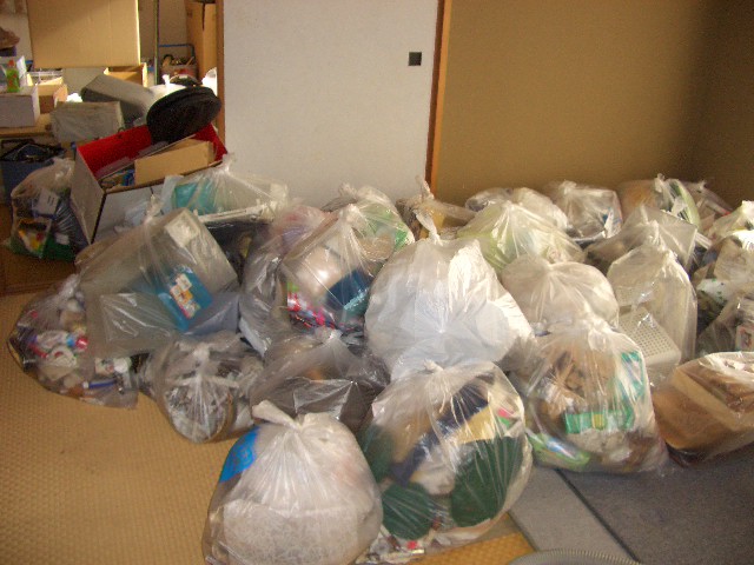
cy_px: 282
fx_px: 762
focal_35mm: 35
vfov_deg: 40.7
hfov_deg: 52.6
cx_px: 377
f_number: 2.6
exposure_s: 1/60
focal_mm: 5.8
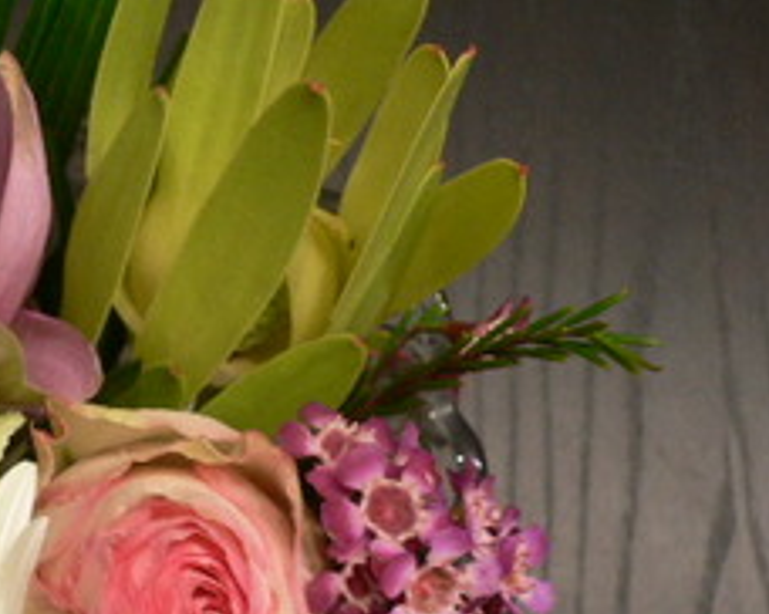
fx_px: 1705
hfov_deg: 24.3
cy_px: 440
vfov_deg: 20.3
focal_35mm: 75
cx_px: 7
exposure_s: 1/8
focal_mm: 5.8
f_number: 2.8
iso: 100
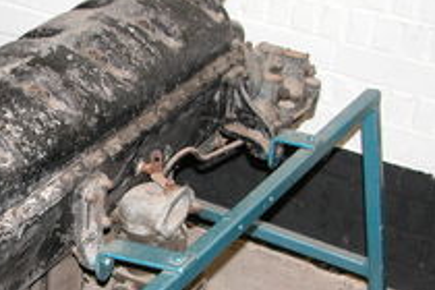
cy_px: 186
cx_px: 31
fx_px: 1099
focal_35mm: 91
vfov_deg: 15.0
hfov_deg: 21.8
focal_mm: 11.6
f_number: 3
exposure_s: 1/60
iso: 100
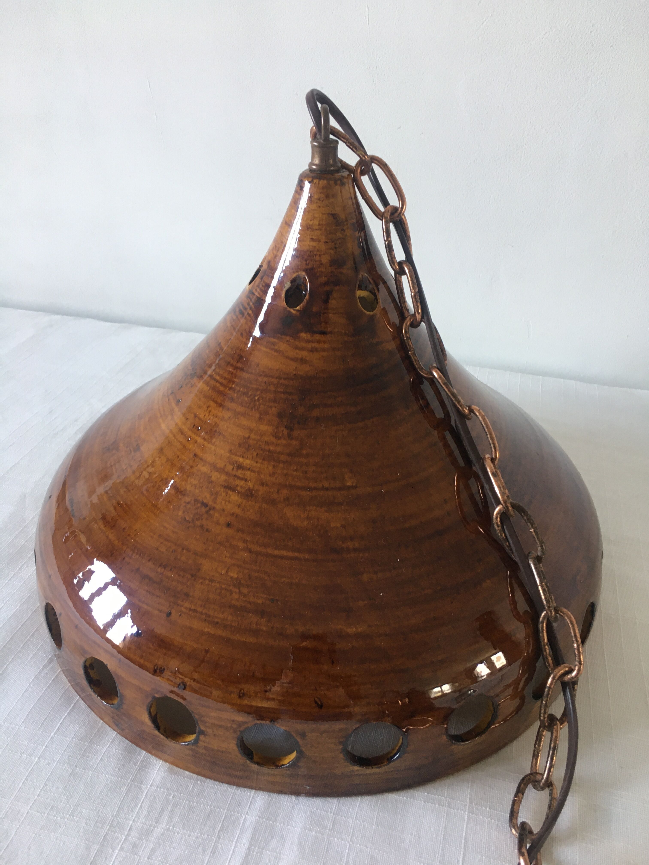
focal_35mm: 29
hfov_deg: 48.2
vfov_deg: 61.7
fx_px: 725
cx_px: 324
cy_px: 432
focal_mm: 4.15
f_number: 2.2
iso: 80
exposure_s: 1/33
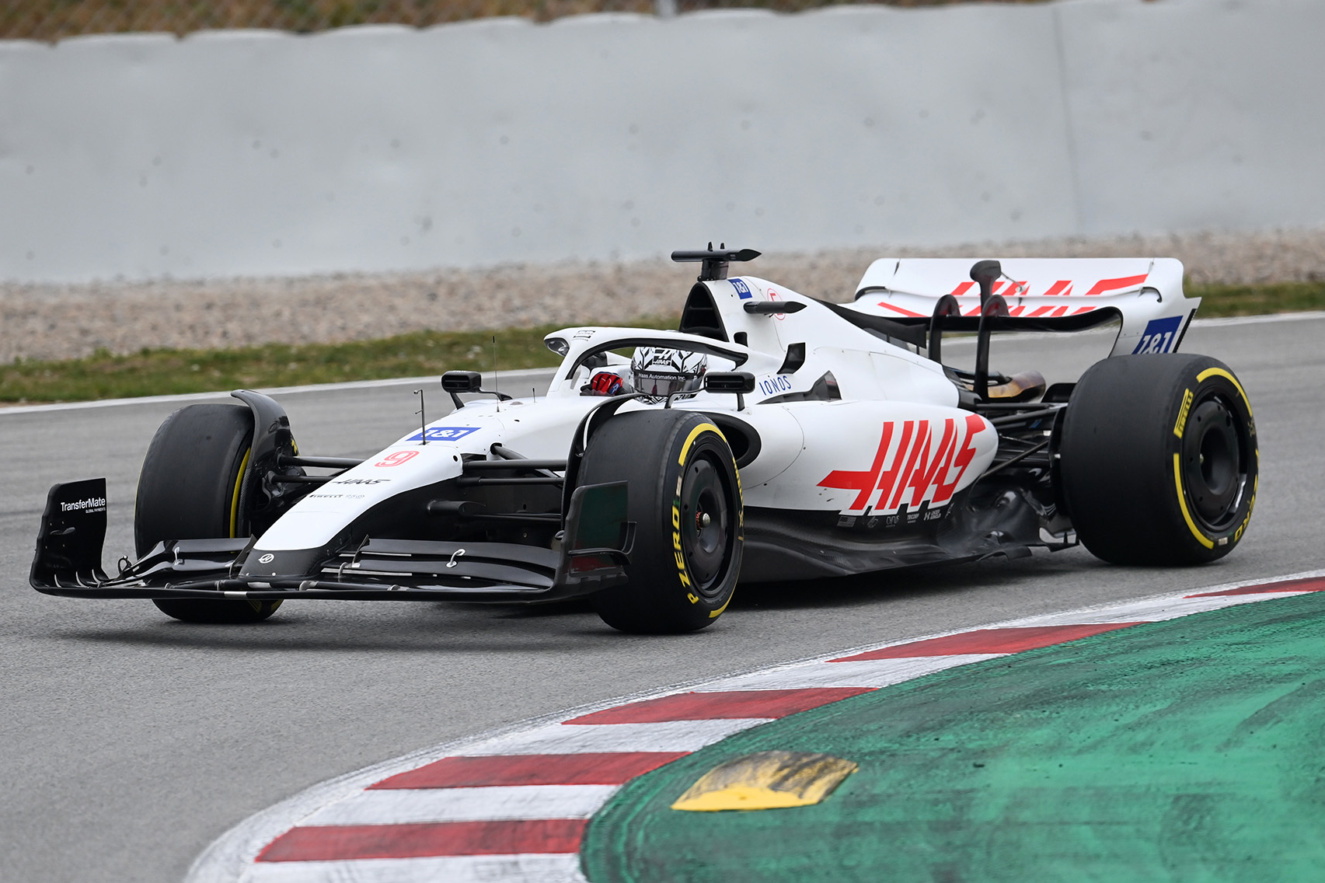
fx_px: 19428
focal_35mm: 528
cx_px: 661
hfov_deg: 3.9
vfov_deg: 2.6
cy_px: 425
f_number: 5
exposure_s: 1/1600
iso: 1600
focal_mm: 500
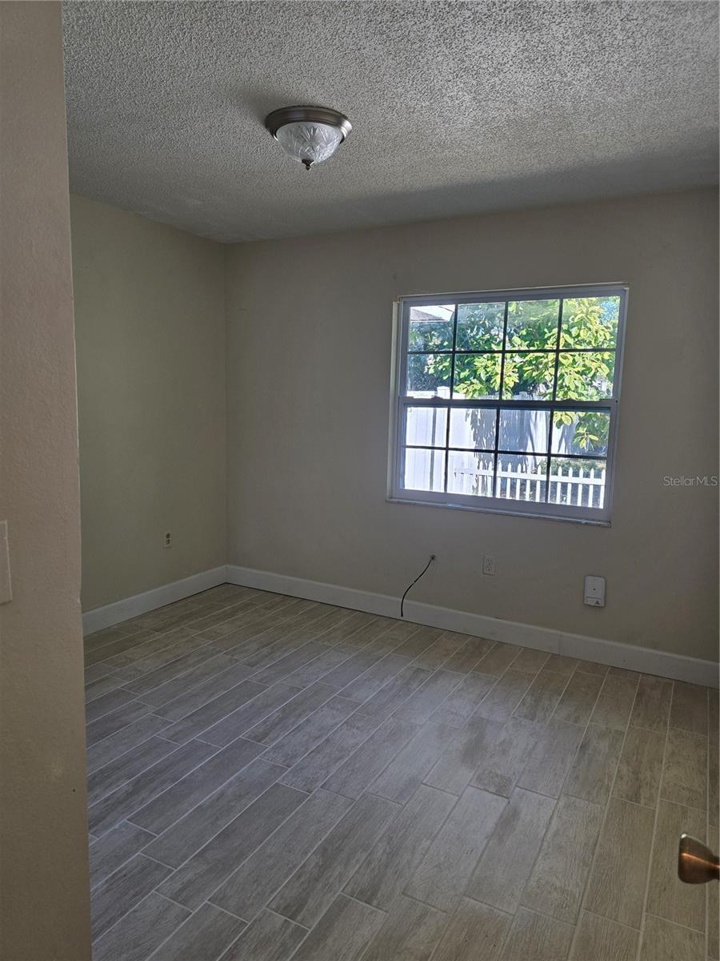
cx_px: 360
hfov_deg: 58.9
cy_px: 480
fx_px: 638
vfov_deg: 73.9
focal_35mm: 23
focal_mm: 6.3
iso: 80
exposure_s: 1/120
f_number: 1.7
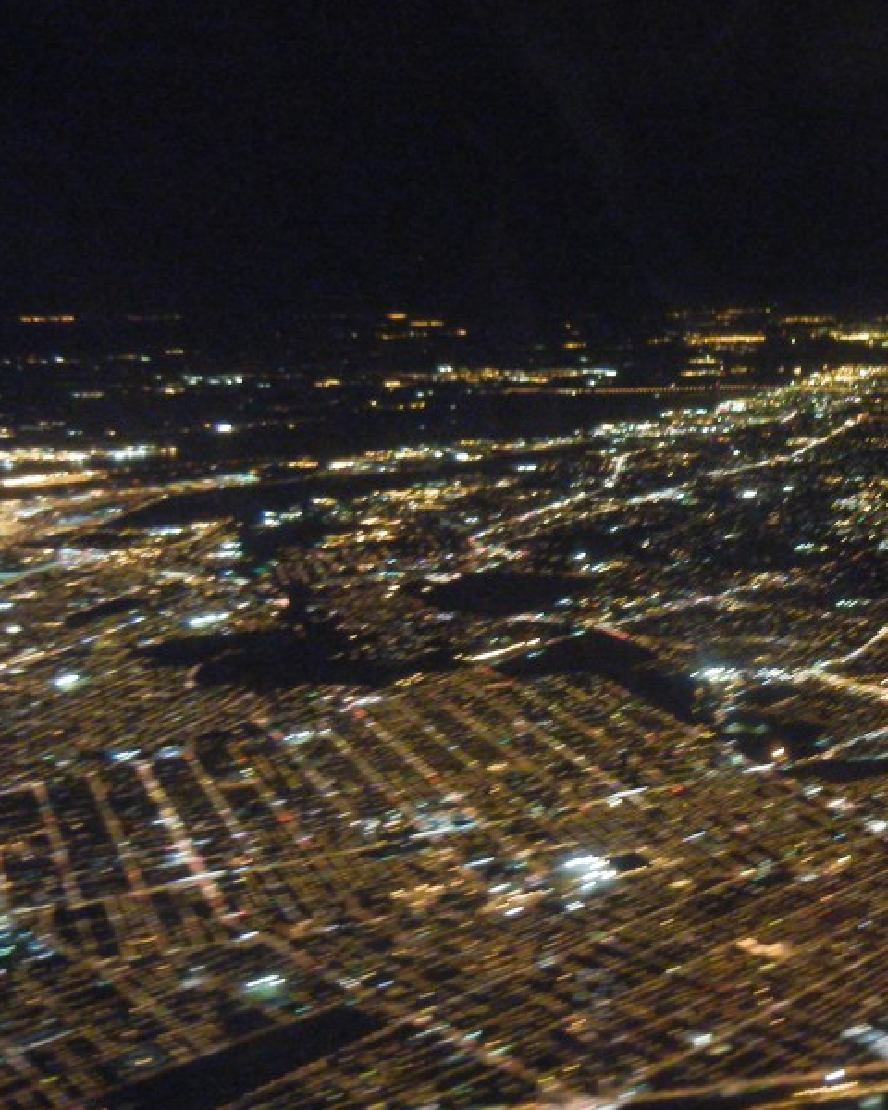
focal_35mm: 50
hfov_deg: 28.4
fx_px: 1643
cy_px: 477
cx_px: 882
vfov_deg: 37.3
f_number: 3.5
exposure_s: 1/4
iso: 400
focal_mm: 5.4
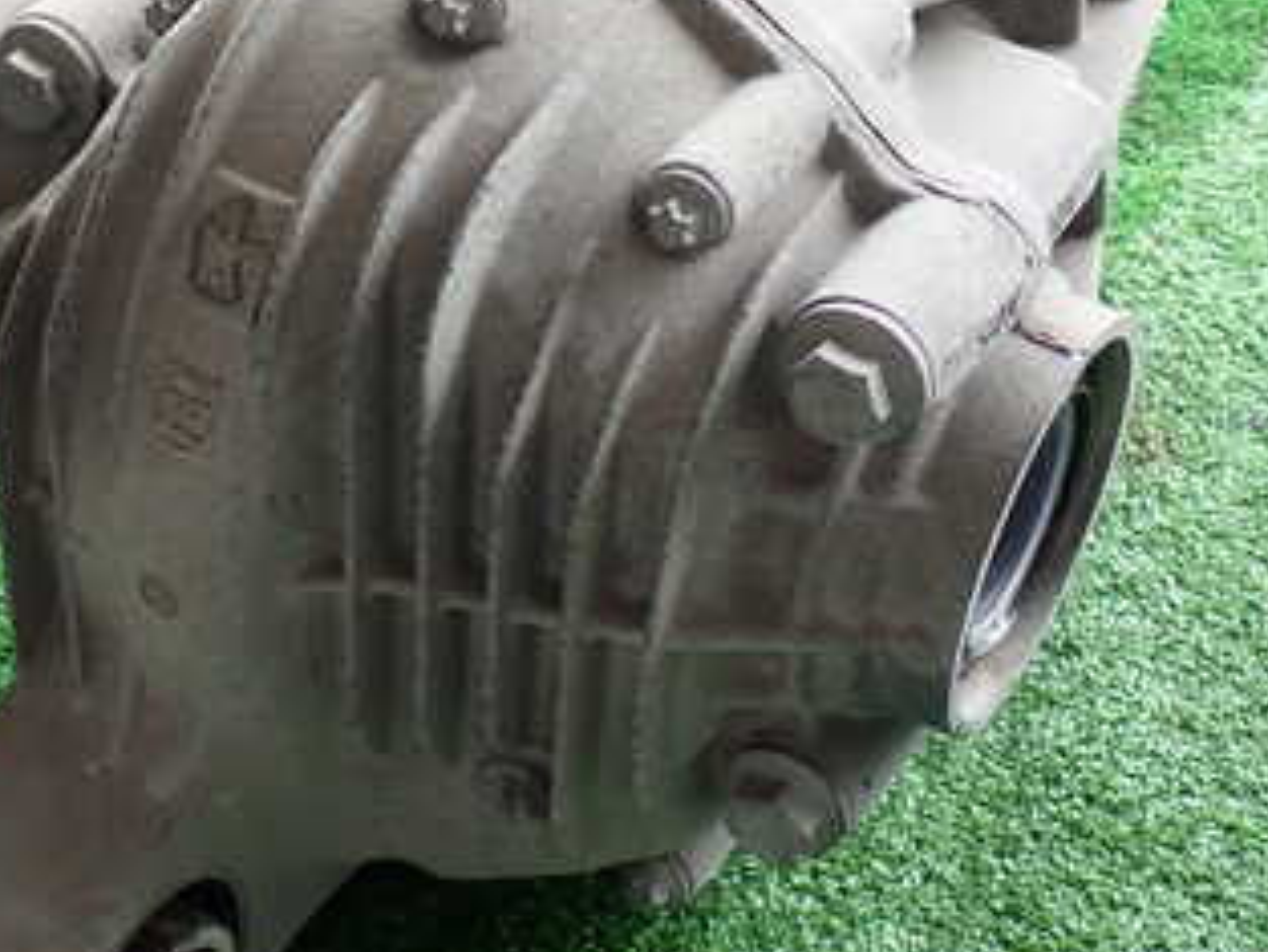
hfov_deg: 27.8
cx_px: 324
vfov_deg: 21.3
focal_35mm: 69
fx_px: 2528
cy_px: 401
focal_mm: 6.37
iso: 125
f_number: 2.5
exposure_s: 1/80
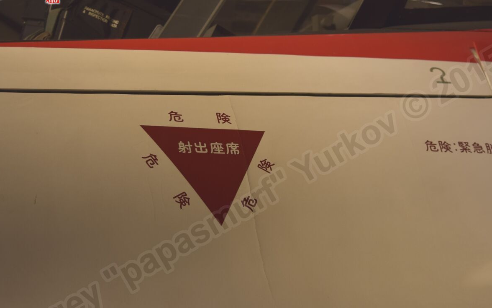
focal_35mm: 92
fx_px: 1228
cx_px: 251
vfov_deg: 14.3
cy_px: 152
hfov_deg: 22.7
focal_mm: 55
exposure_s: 1/125
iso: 200
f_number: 4.5
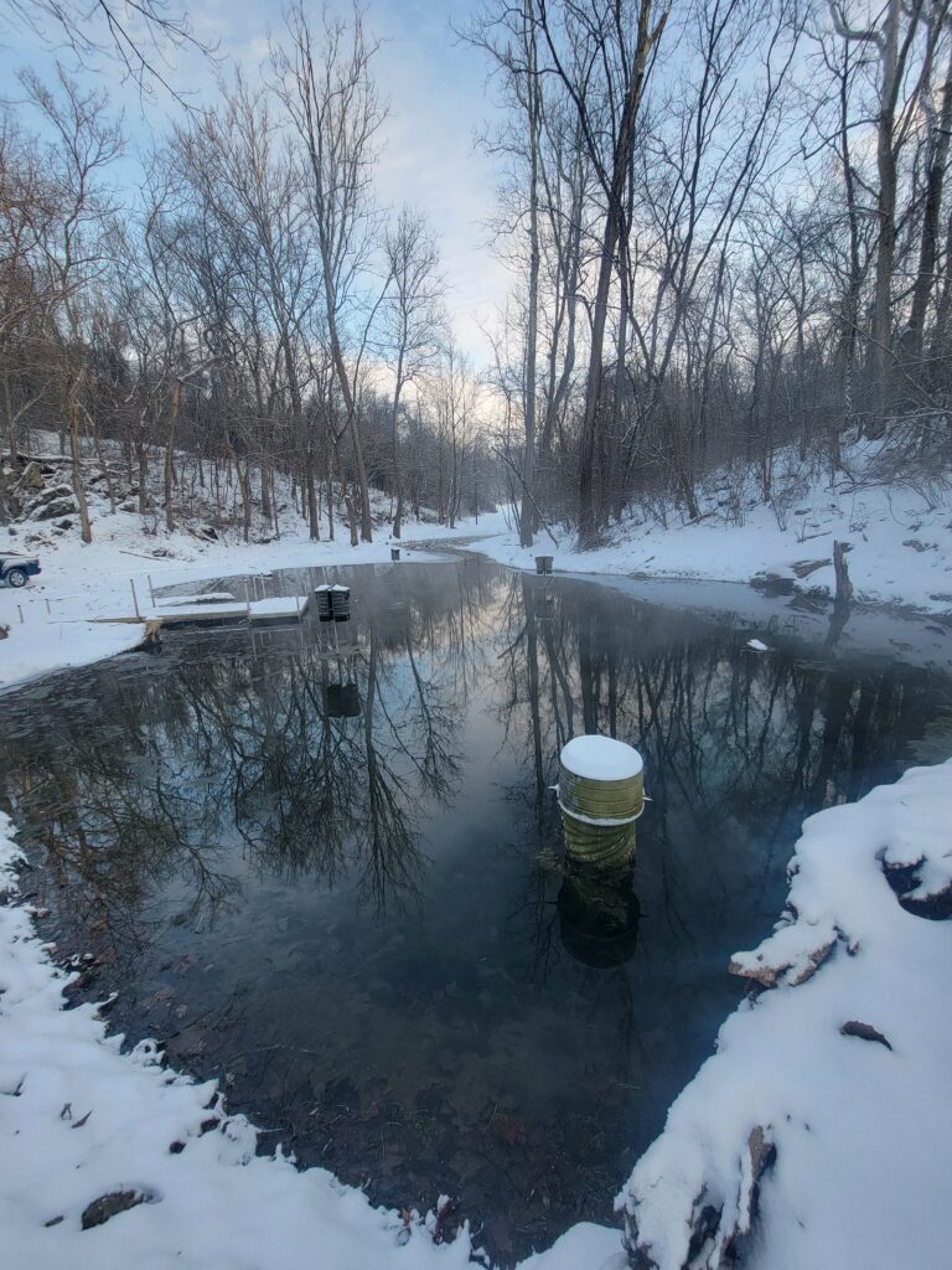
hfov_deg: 89.9
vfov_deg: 106.2
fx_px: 477
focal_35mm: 13
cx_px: 476
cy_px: 635
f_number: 2.2
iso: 50
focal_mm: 2.2
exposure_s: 1/160
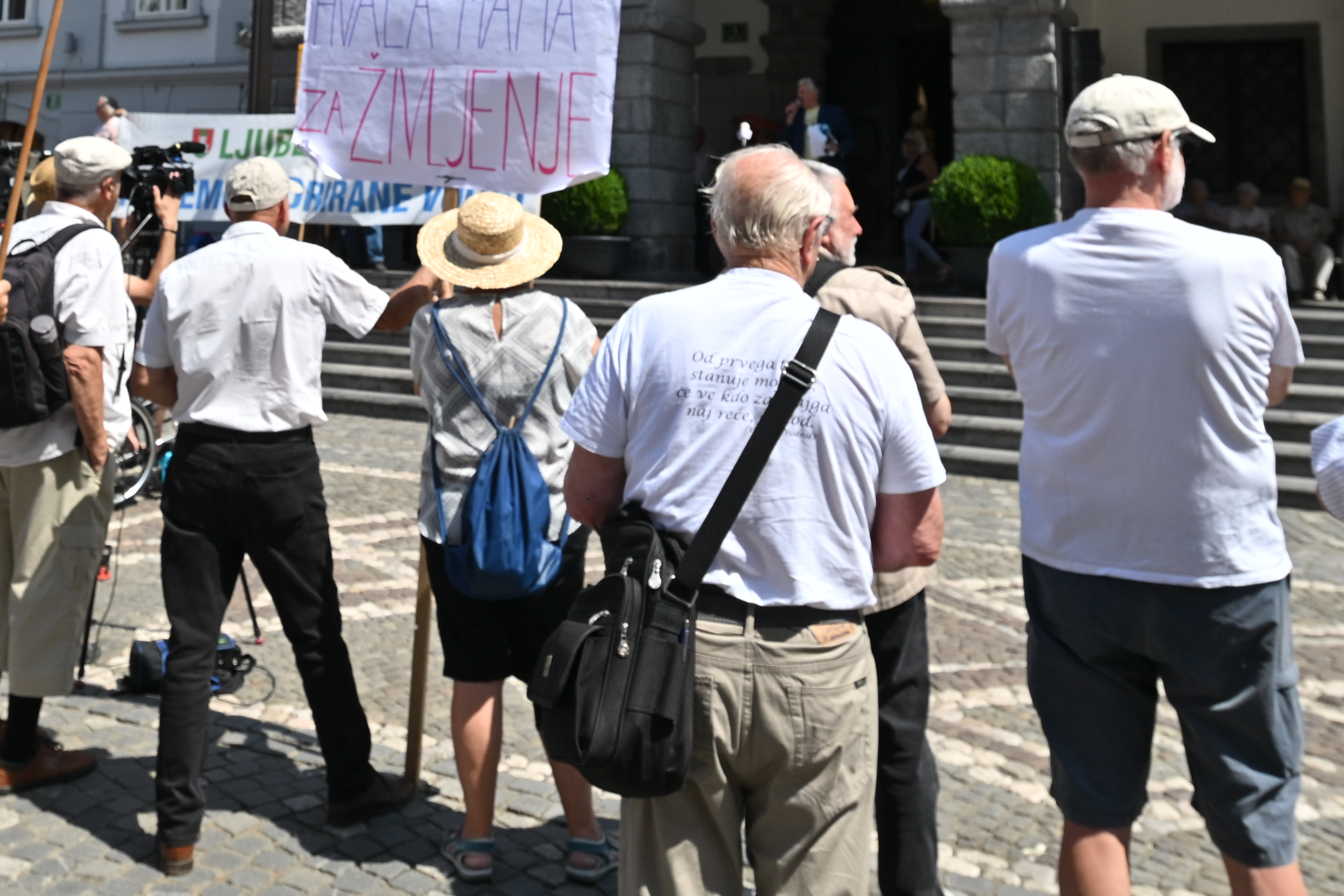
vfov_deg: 31.9
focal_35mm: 39
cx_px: 443
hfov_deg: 48.7
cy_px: 32
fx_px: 1456
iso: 250
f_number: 5.6
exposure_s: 1/1600
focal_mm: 18
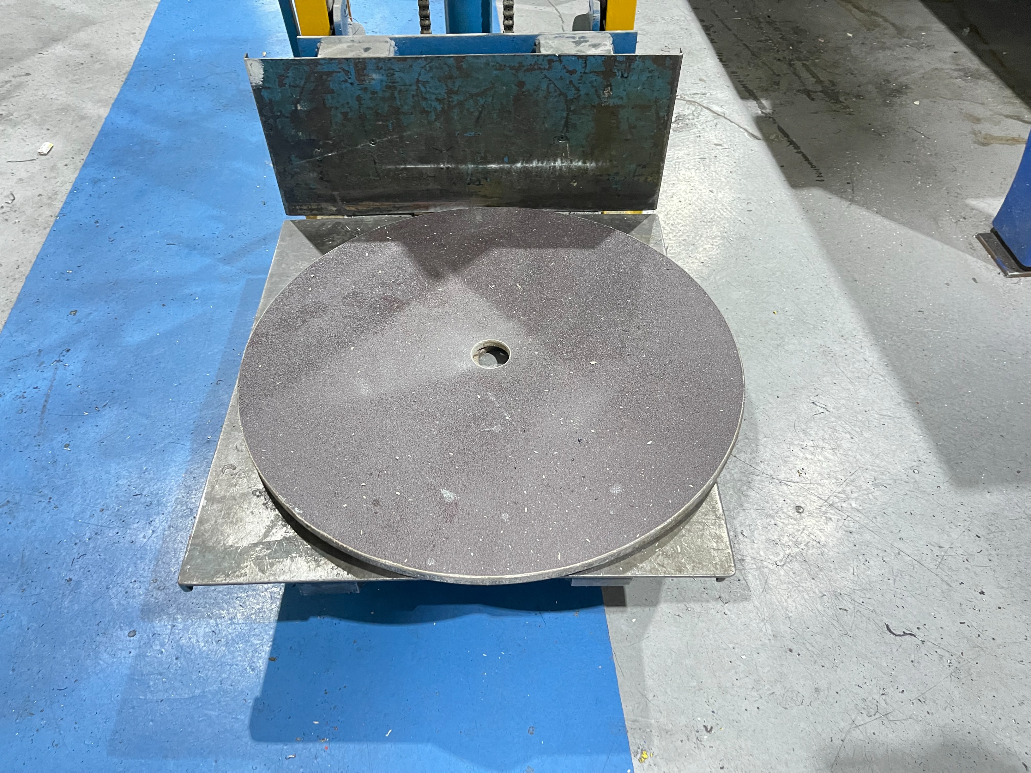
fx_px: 774
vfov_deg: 53.1
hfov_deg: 67.3
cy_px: 386
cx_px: 516
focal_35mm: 26
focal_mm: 5.1
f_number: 1.6
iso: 500
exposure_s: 1/33
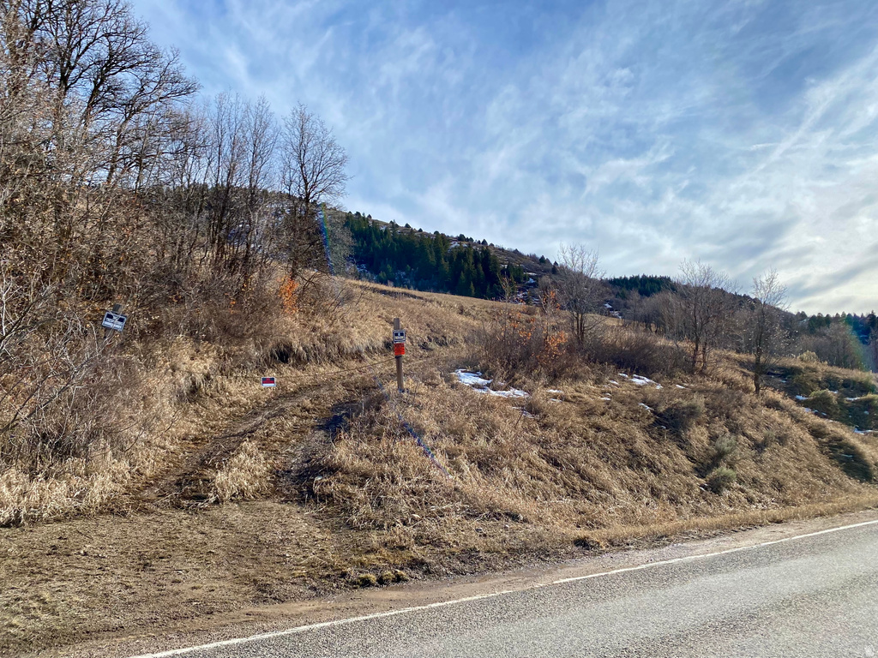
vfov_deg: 53.1
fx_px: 659
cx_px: 439
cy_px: 329
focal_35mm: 26
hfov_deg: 67.3
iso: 32
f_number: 1.8
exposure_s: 1/4808
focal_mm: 4.25
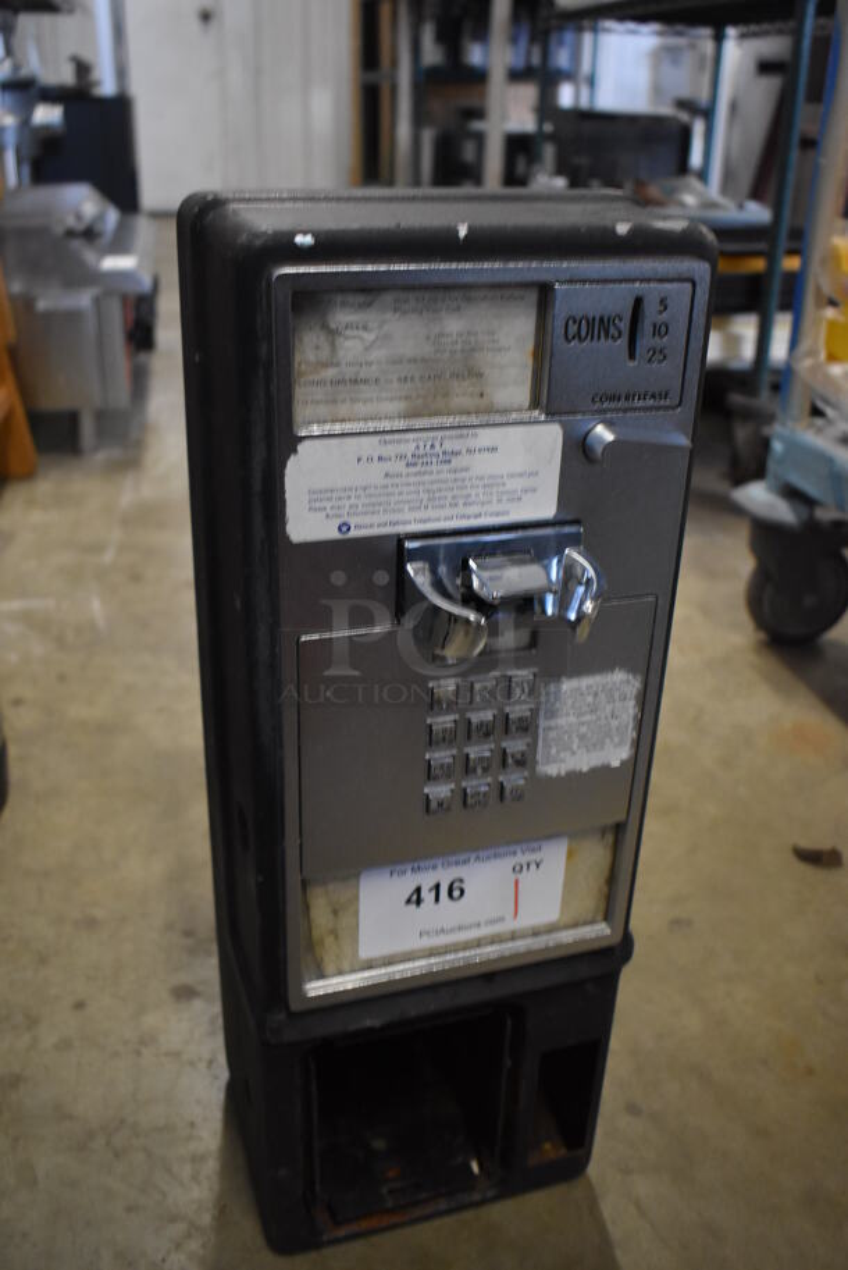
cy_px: 635
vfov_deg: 57.2
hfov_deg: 40.0
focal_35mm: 33
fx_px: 1164
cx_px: 424
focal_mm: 22
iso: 2500
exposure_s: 1/125
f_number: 3.8
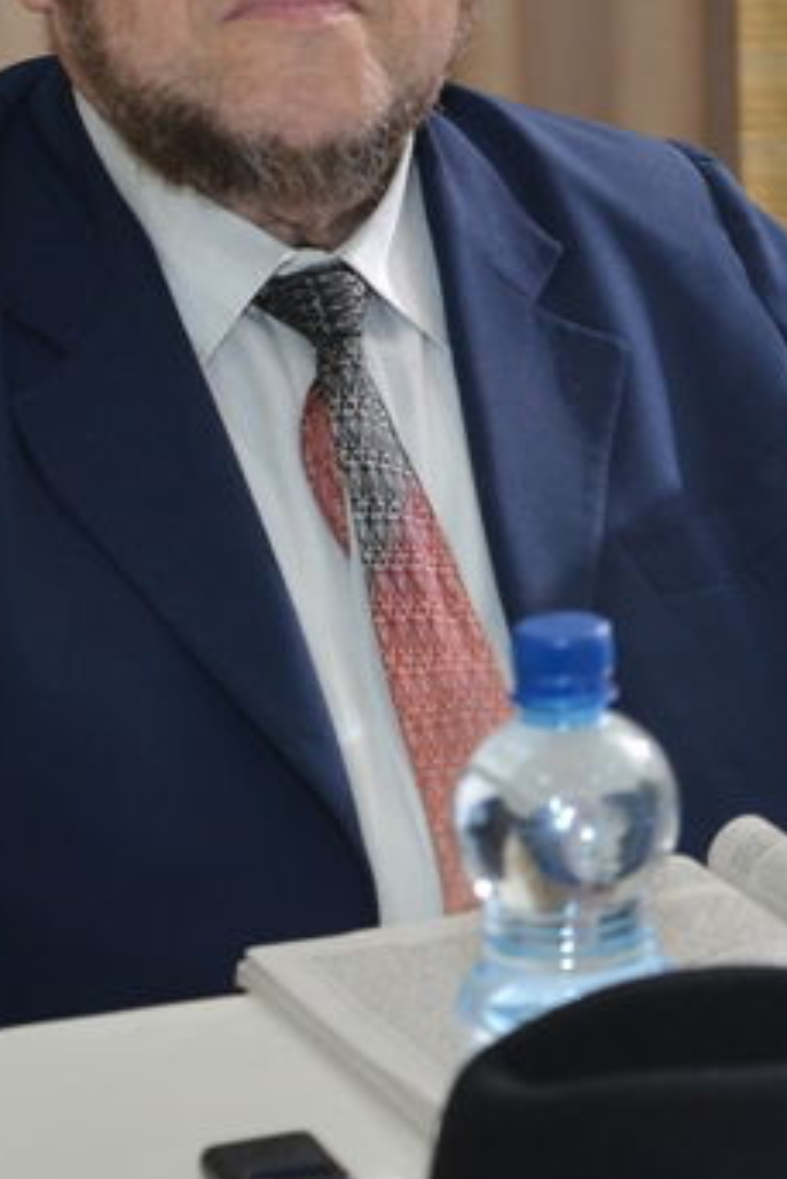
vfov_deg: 9.4
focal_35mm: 217
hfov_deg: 6.3
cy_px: -89
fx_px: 7108
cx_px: 1144
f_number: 5.6
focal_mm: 66
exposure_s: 1/160
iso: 800
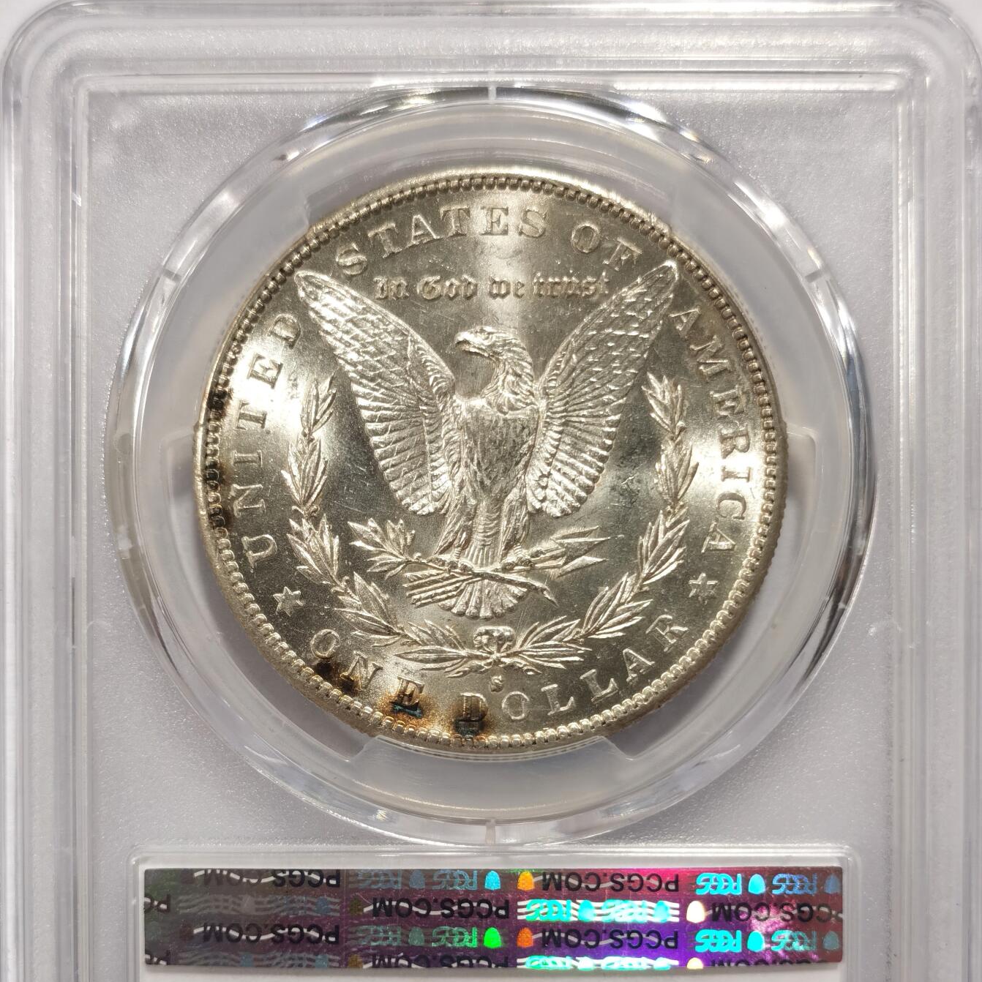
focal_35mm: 64
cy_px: 642
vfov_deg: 26.8
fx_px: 2054
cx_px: 493
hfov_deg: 26.9
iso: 100
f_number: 16
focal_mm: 5.56
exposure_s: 1/100
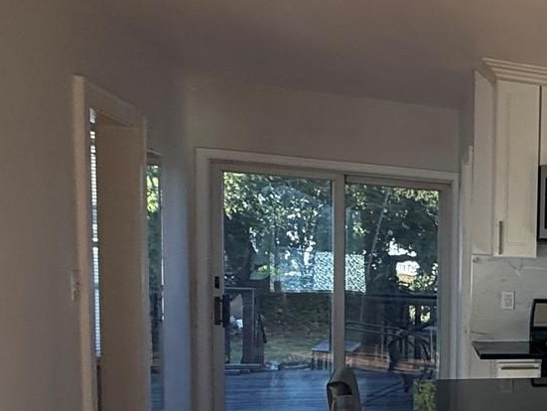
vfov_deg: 27.4
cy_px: 338
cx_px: 884
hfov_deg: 24.8
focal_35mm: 52
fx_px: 822
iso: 64
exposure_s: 1/205
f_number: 2.2
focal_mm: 2.22
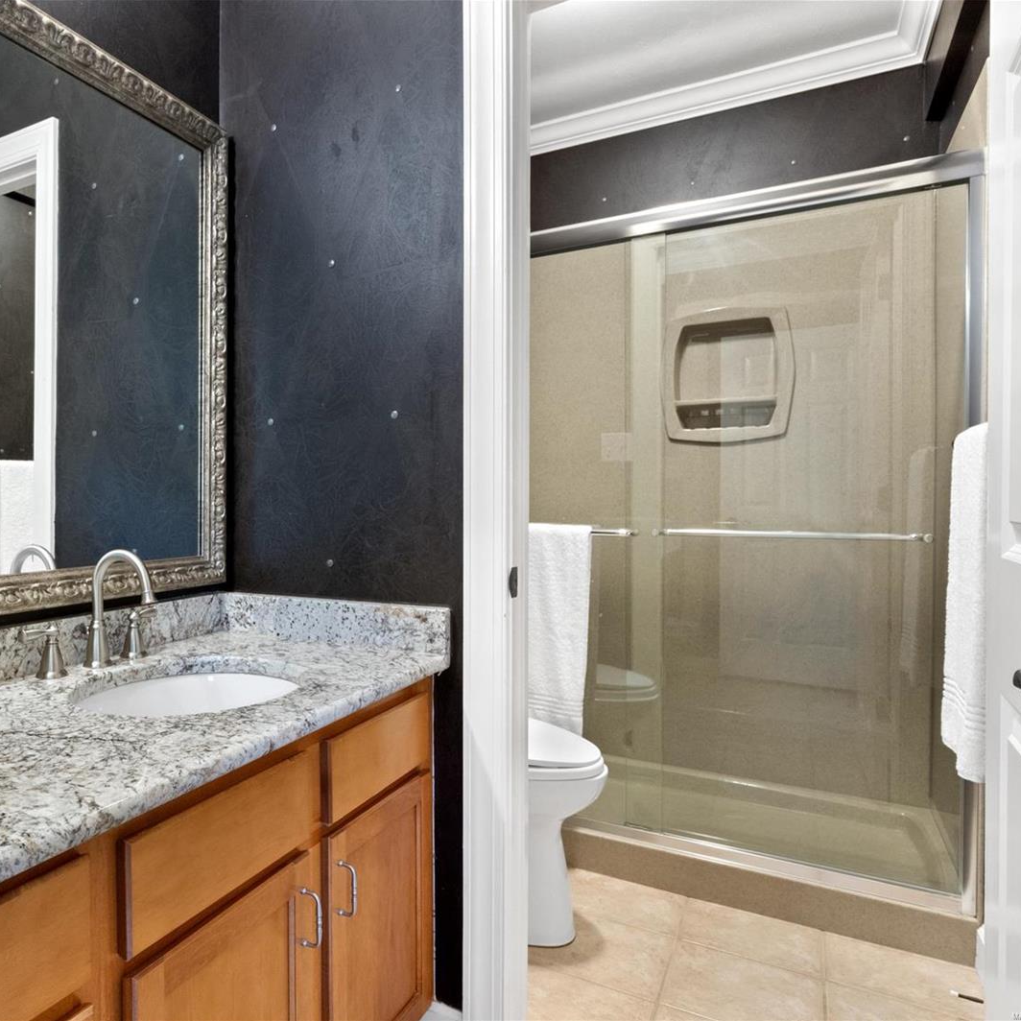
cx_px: 273
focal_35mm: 23
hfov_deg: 63.8
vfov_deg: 67.3
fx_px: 768
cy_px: 510
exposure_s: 1
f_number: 8
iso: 400
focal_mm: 9
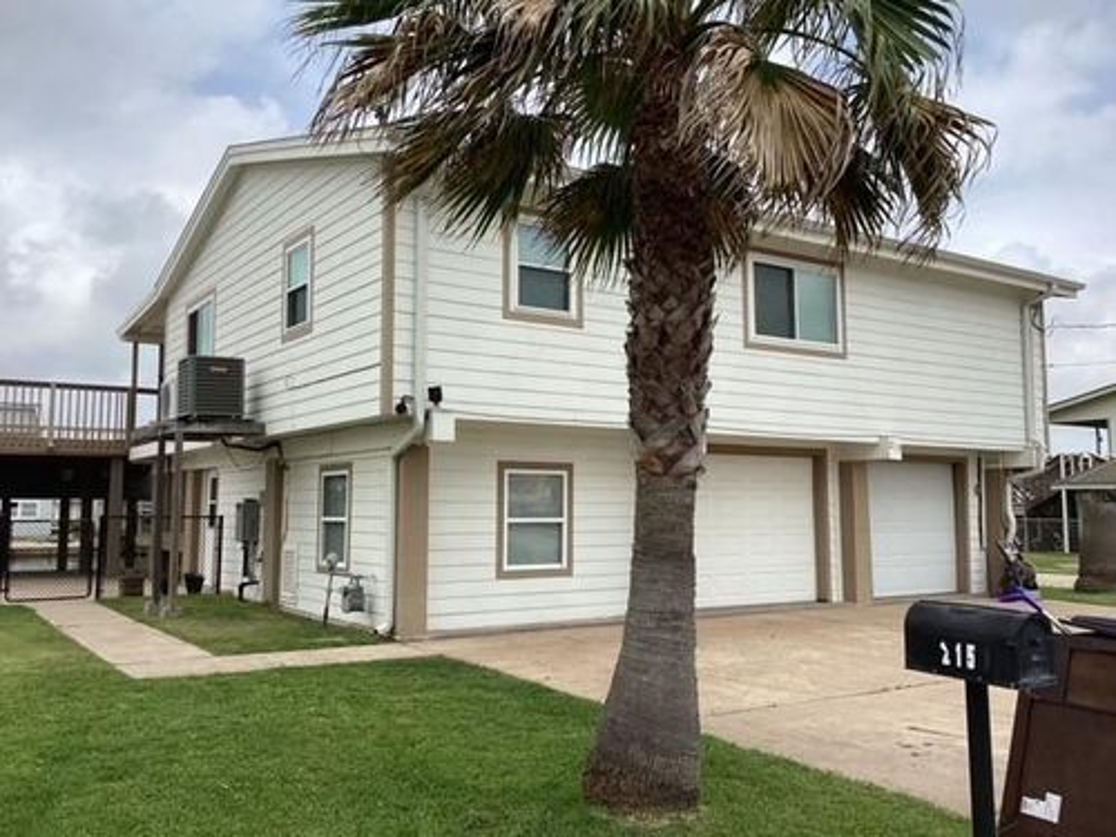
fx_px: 999
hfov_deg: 58.4
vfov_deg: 45.4
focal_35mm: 31
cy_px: 418
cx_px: 558
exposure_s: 1/1567
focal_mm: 3.3
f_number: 2.4
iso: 25
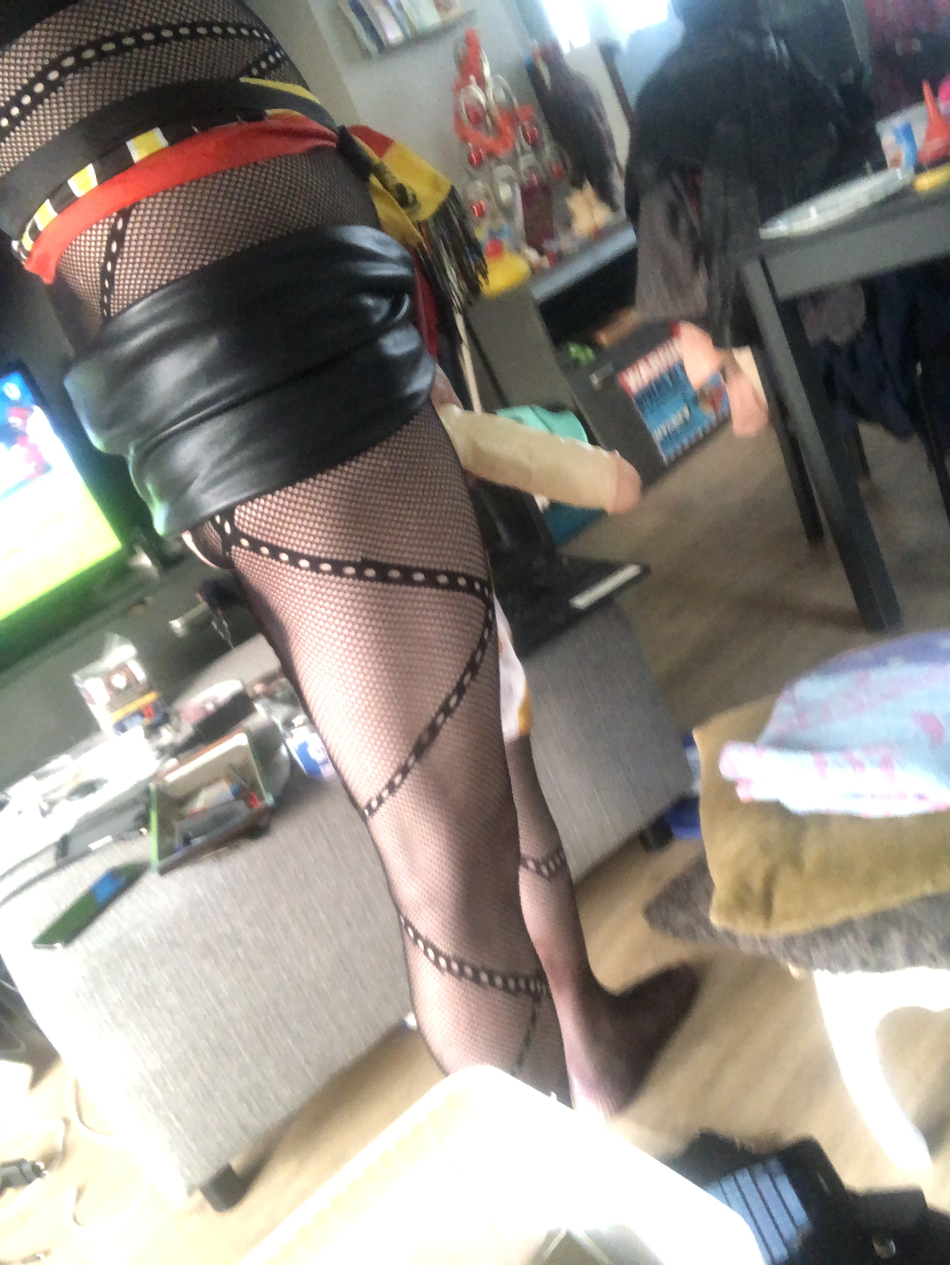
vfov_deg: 56.8
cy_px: 632
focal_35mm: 32
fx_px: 1170
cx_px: 475
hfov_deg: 44.2
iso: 500
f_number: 2.2
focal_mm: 2.87
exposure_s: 1/24
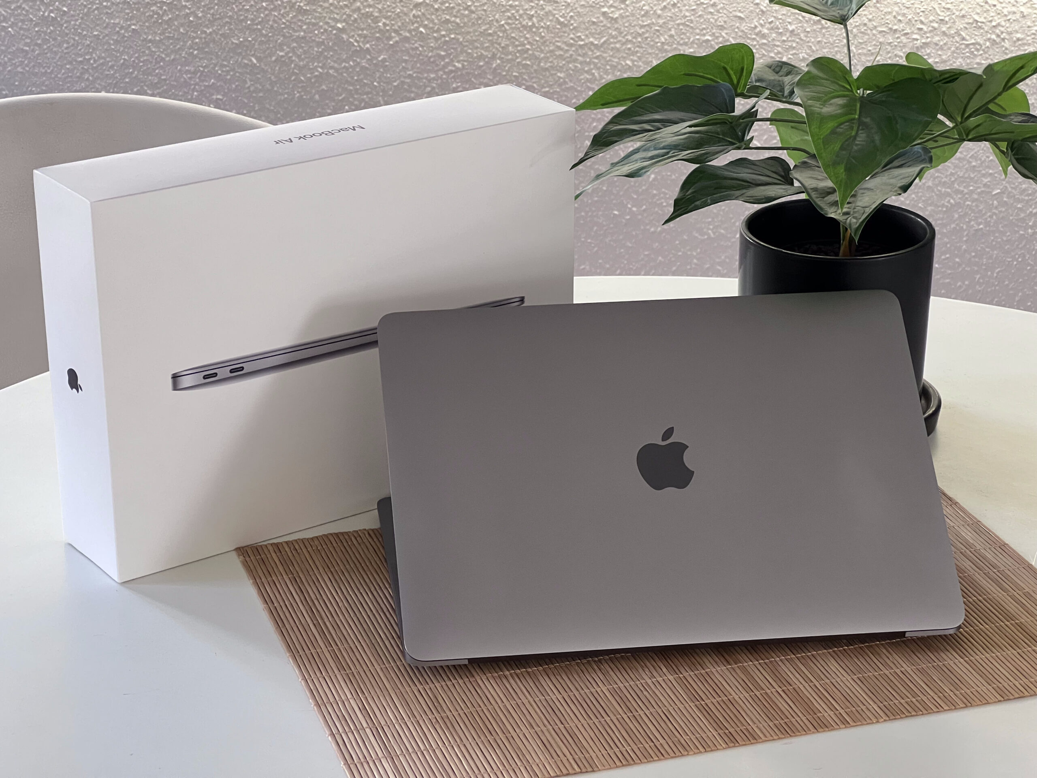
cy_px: 389
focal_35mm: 77
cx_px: 518
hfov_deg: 25.3
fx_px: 2307
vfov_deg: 19.1
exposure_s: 1/91
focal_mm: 9
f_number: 2.8
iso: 200
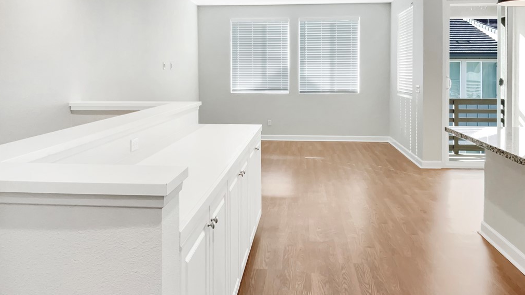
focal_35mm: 32
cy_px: 167
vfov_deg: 36.6
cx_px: 263
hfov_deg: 61.0
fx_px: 446
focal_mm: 3
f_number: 1.8
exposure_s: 1/120
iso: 50
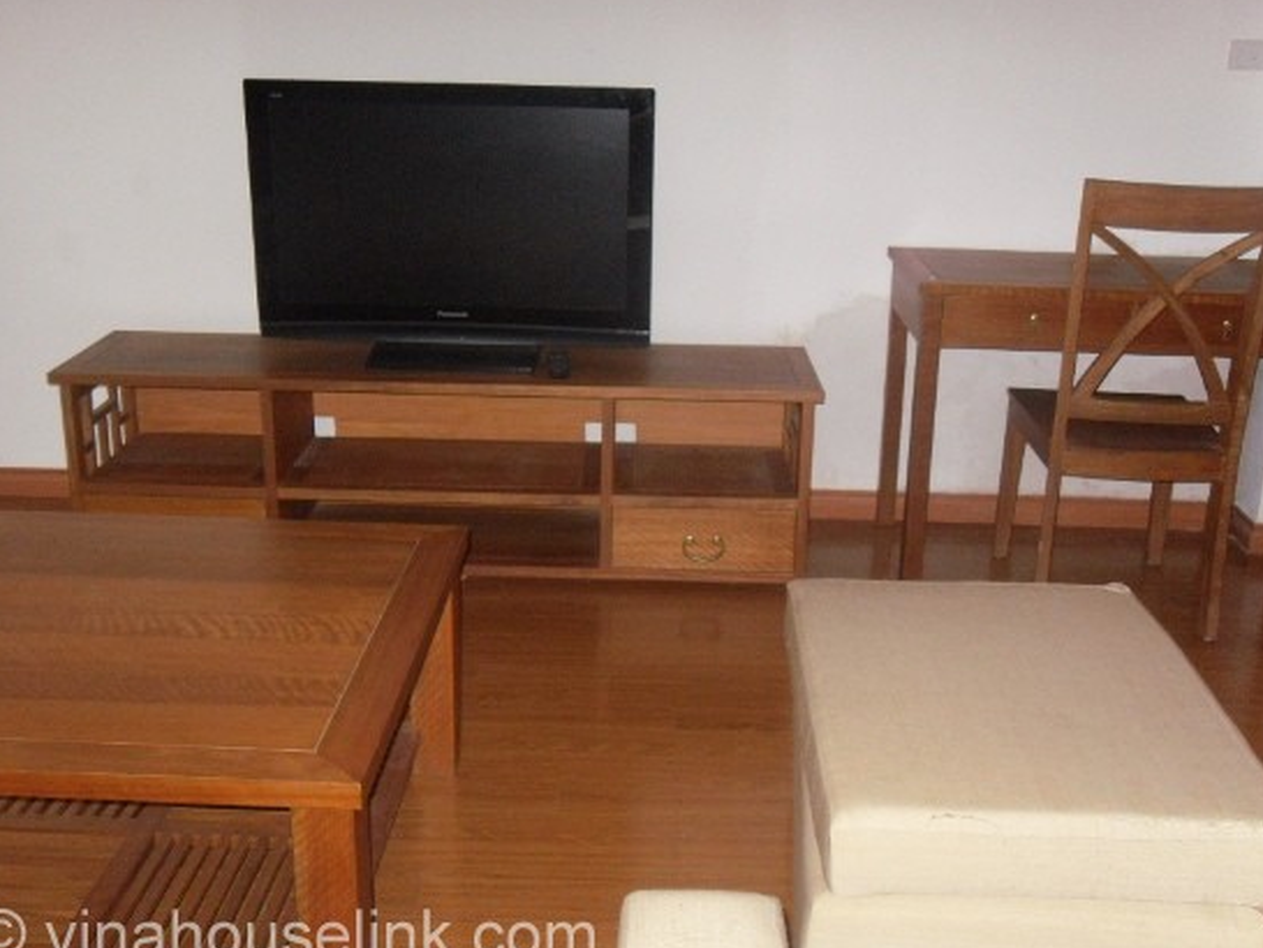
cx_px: 645
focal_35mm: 41
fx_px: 1497
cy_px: 523
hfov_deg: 45.8
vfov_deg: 35.1
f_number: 3.5
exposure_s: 1/45
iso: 400
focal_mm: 6.3
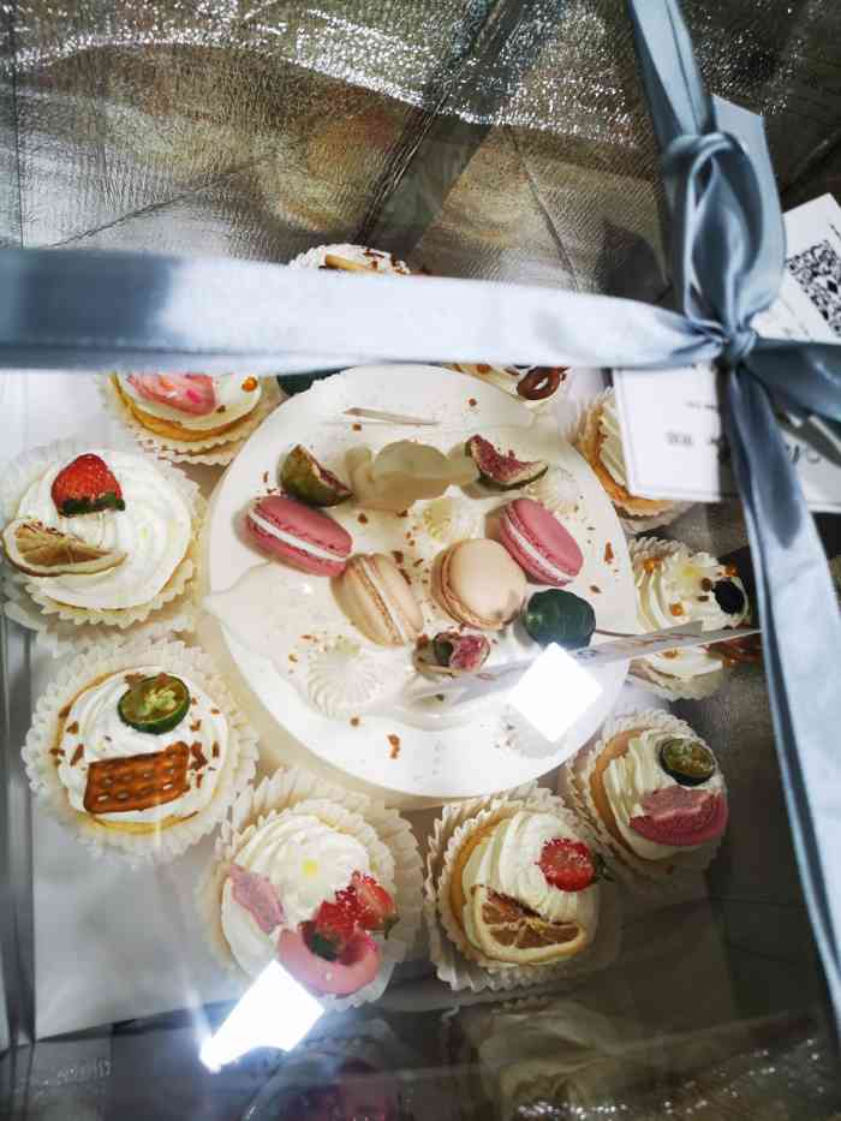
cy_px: 560
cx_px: 420
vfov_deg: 65.3
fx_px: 874
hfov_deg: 51.4
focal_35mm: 27
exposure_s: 1/50
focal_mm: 5.56
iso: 200
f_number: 1.6
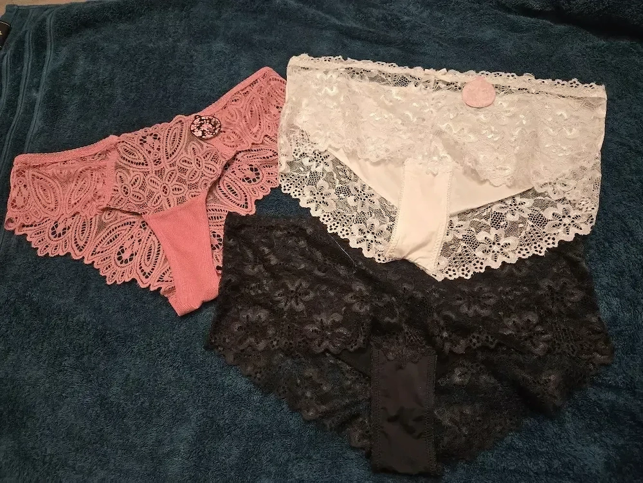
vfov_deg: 58.9
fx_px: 427
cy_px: 242
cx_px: 322
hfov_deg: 73.9
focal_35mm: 23
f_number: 1.8
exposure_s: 1/101
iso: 500
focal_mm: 5.4
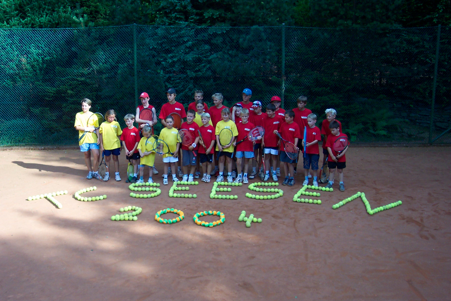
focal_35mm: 38
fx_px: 476
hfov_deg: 50.7
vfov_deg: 35.1
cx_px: 226
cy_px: 150
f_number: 2.8
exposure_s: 1/700
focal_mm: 8
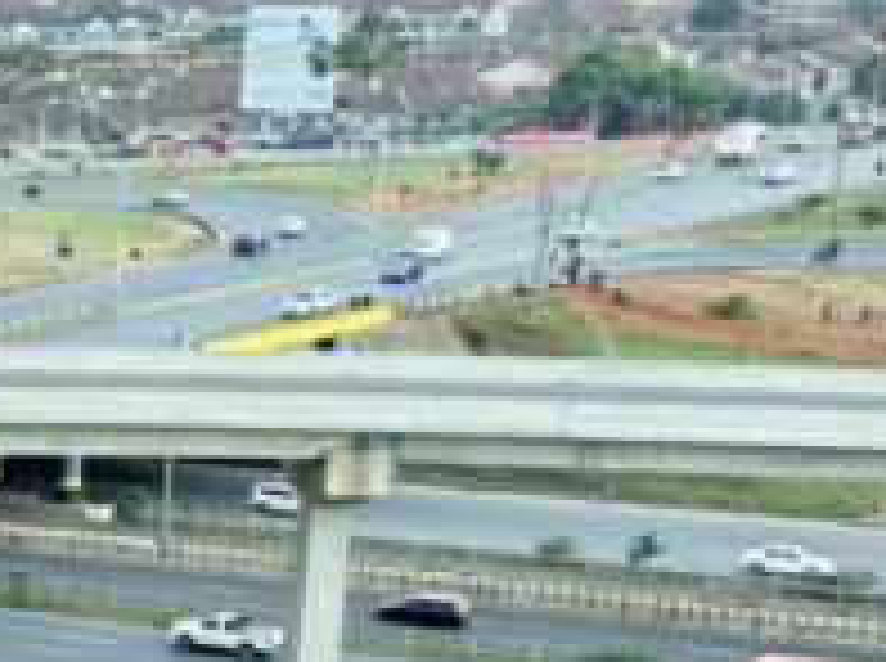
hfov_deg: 12.2
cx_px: -1322
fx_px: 3194
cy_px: 788
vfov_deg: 11.6
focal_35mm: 125
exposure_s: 1/296
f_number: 1.78
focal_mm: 6.76
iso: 100
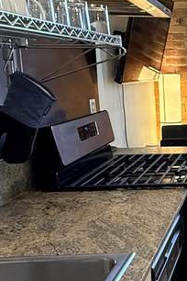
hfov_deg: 18.6
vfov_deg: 32.9
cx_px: 309
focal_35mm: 61
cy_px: 151
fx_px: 475
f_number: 2.2
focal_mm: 2.22
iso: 500
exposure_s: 1/120
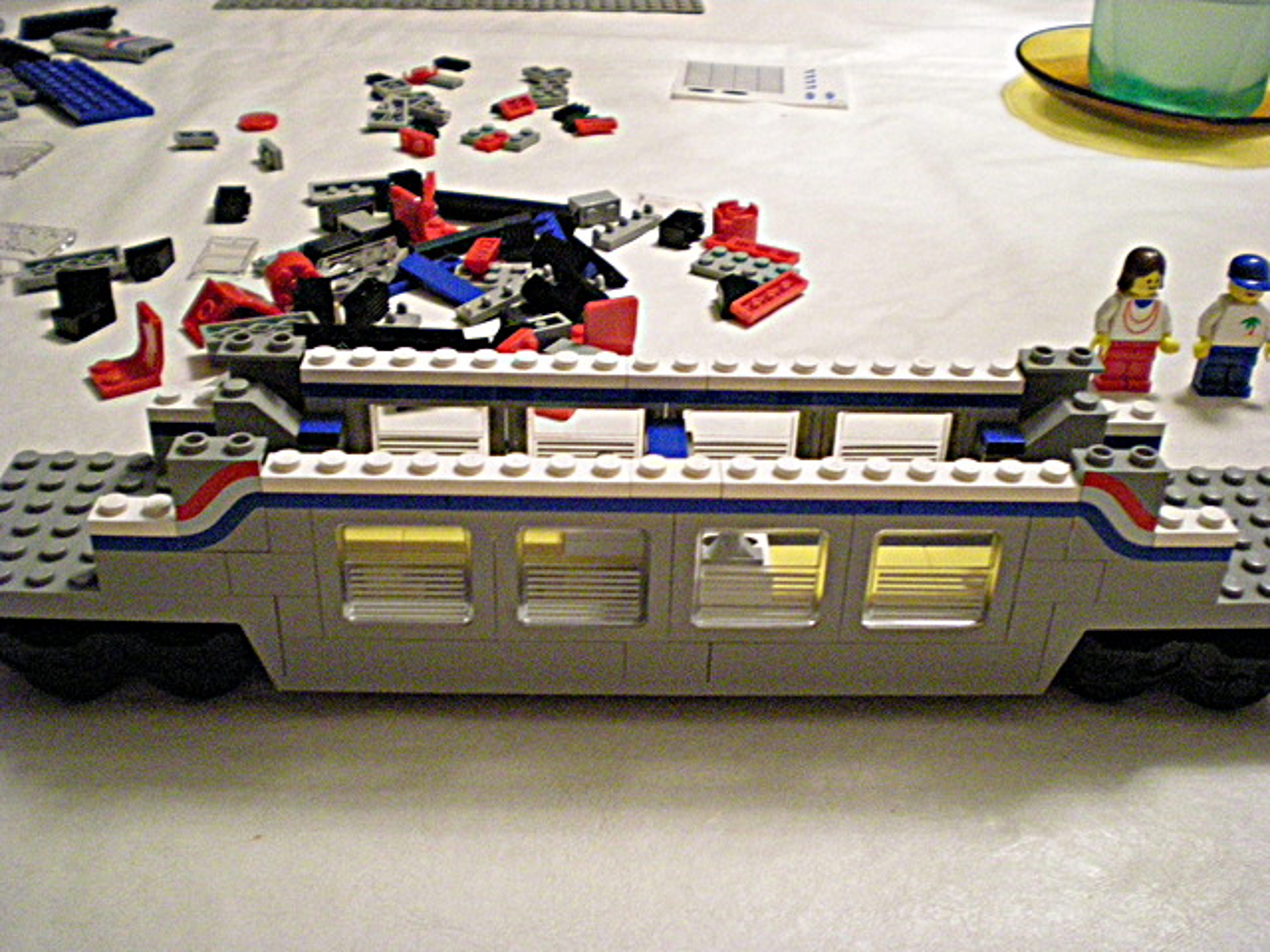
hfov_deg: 49.0
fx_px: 1394
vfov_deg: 37.7
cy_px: 476
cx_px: 635
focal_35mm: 38
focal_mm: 6.3
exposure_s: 1/38.5
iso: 800
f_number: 3.1
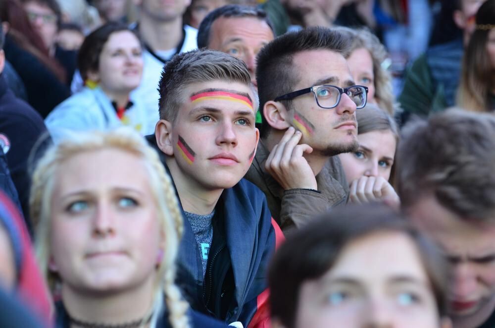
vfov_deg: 7.9
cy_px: 164
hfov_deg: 11.8
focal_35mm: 174
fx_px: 2387
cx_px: 248
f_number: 4.8
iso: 800
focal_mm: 116
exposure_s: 1/60
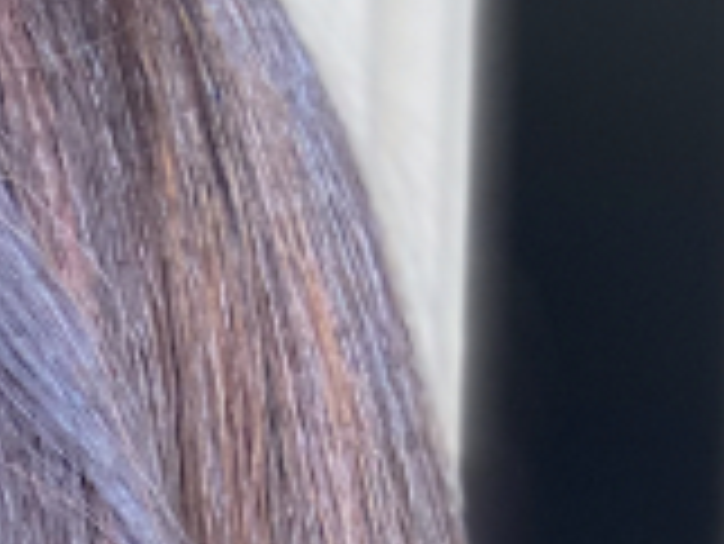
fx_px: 3161
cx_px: -324
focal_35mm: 151
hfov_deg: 12.5
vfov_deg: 8.3
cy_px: 1643
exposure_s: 1/60
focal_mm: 4.25
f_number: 1.8
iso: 200
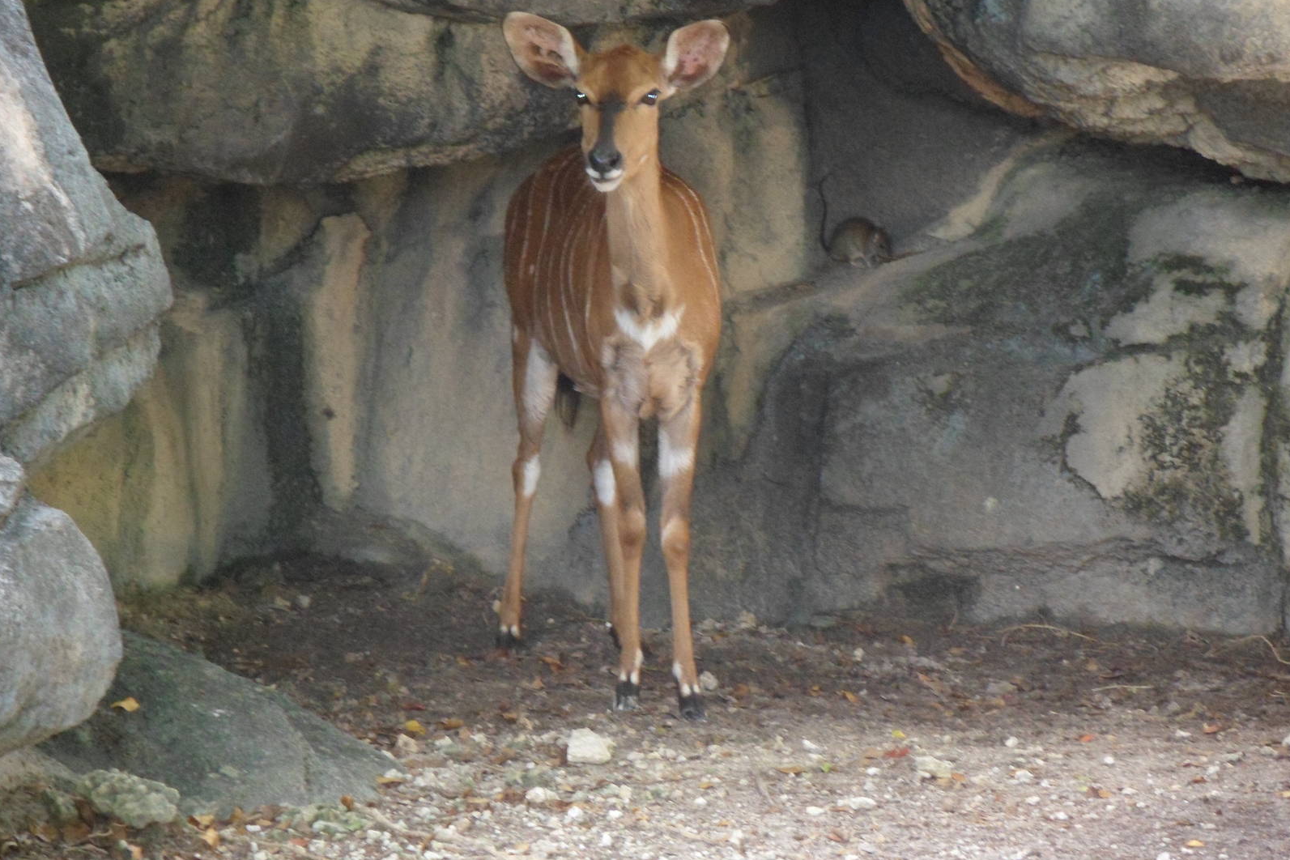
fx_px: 7524
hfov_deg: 9.8
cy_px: 398
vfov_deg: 6.5
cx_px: 645
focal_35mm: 210
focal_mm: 36.2
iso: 320
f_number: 5.6
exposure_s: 1/60
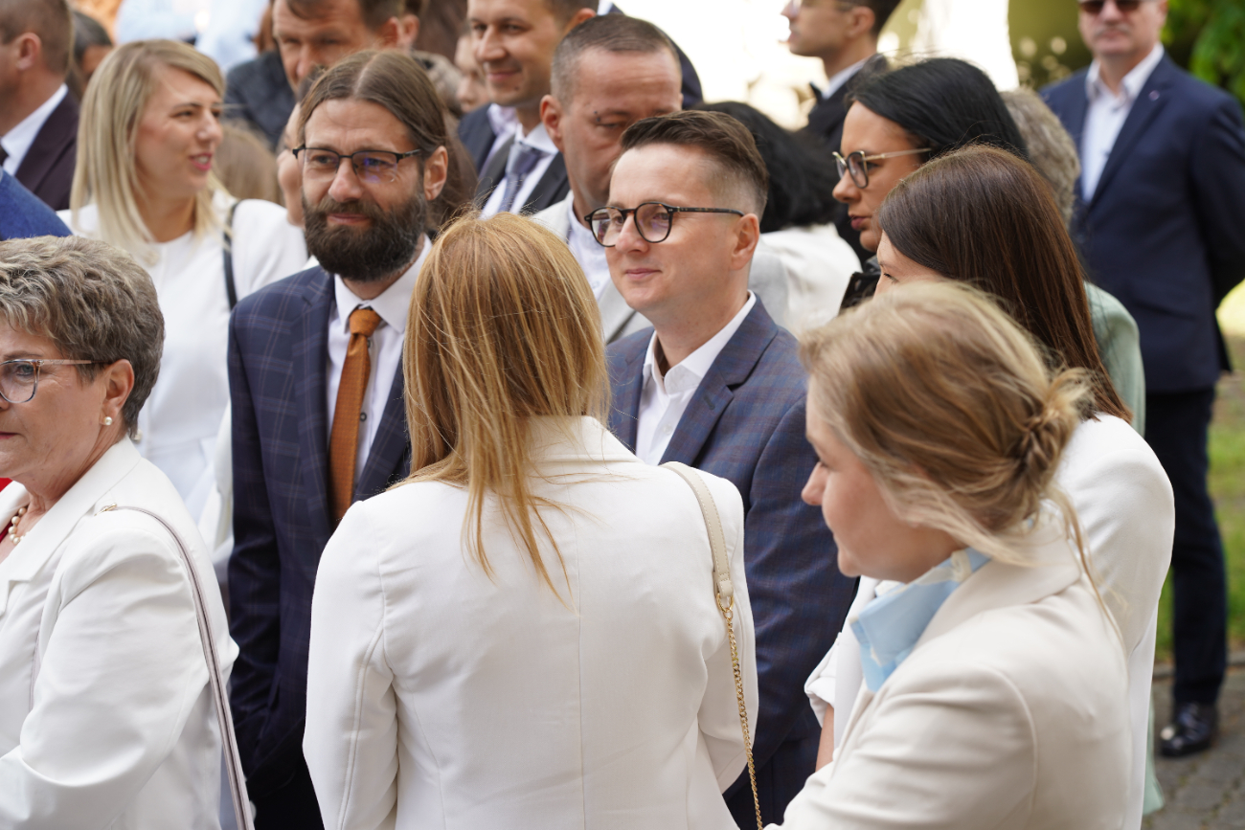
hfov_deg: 19.5
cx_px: 622
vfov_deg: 13.0
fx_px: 3631
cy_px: 415
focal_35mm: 105
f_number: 5.6
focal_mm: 105
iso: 160
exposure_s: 1/100
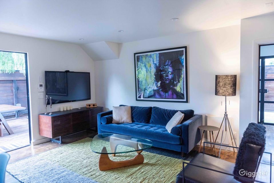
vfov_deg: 53.2
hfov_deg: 73.7
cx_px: 137
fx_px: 183
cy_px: 92
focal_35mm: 24
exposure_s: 1/125
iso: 800
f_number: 2.8
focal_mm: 24
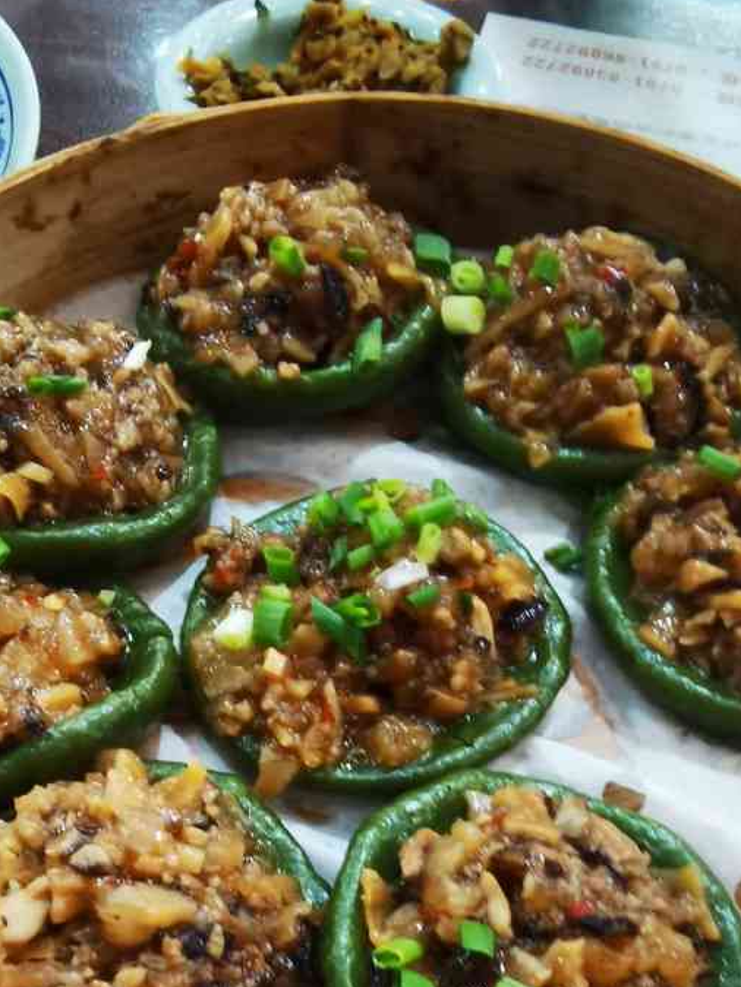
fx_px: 1027
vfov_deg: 50.3
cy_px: 670
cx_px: 344
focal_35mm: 36
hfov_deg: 39.7
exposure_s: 1/20
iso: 400
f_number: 2.2
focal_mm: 2.26
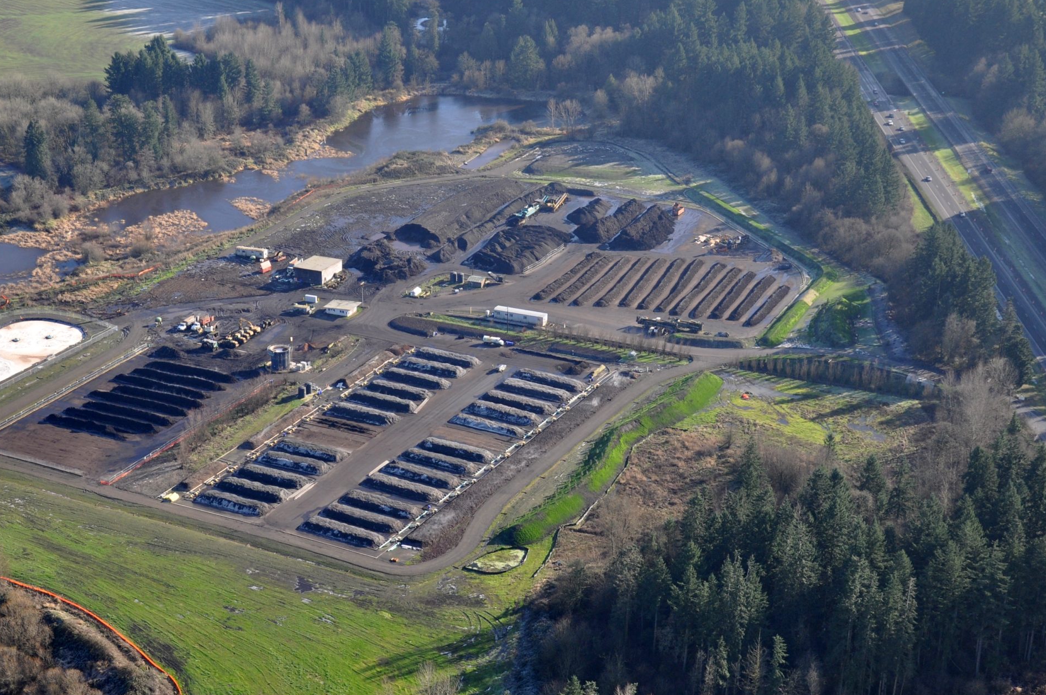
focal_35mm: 69
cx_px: 419
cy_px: 420
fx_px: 2003
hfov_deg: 29.2
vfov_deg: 19.7
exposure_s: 1/500
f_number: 5.6
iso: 320
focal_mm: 34
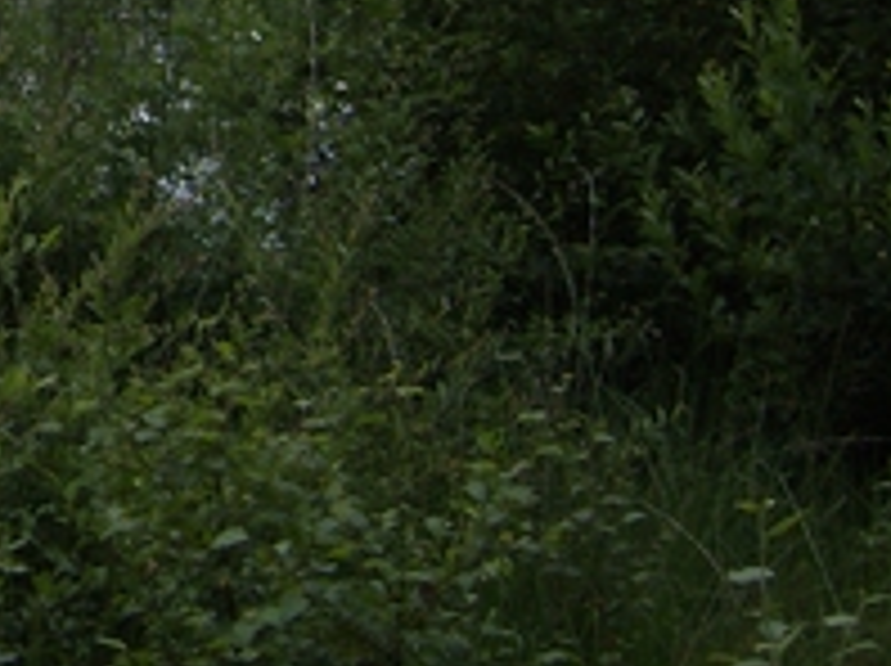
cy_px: -191
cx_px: -338
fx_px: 2802
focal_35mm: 109
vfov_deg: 13.1
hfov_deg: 16.8
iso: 100
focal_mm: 6
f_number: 4.7
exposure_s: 1/651
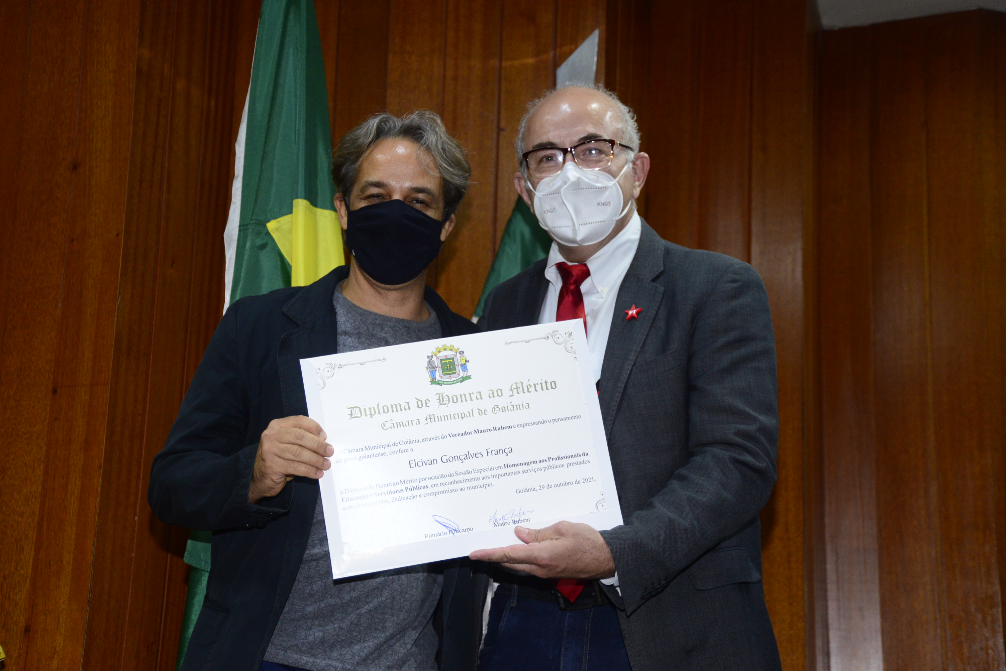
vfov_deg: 21.9
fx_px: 1733
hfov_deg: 32.4
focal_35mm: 62
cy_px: 336
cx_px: 503
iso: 2500
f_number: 5
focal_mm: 62
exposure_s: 1/125
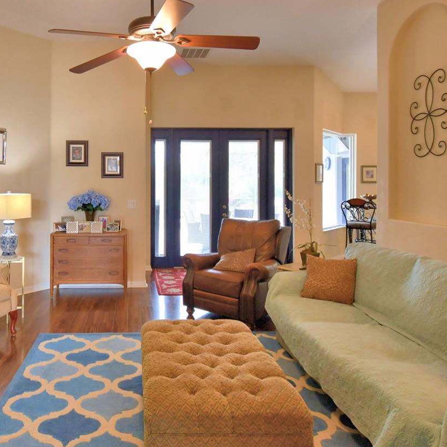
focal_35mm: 25
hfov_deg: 61.2
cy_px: 182
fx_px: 365
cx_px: 144
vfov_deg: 62.5
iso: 450
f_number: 4.5
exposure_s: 1/30
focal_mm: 10
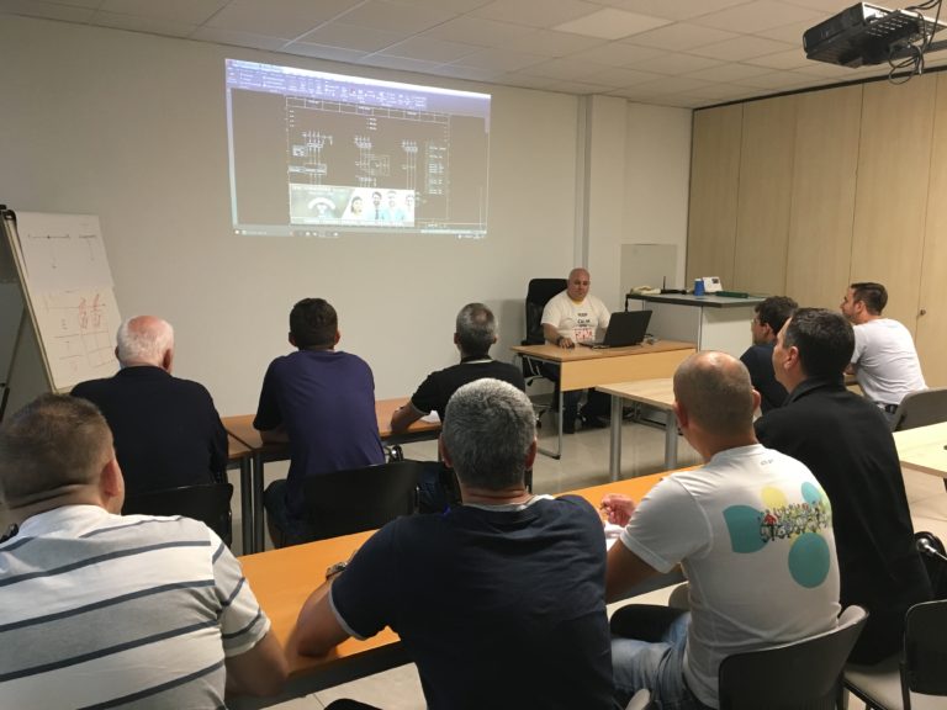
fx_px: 793
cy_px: 355
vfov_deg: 48.2
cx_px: 474
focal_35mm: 29
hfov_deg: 61.7
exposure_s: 1/33
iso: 160
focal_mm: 4.15
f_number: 2.2
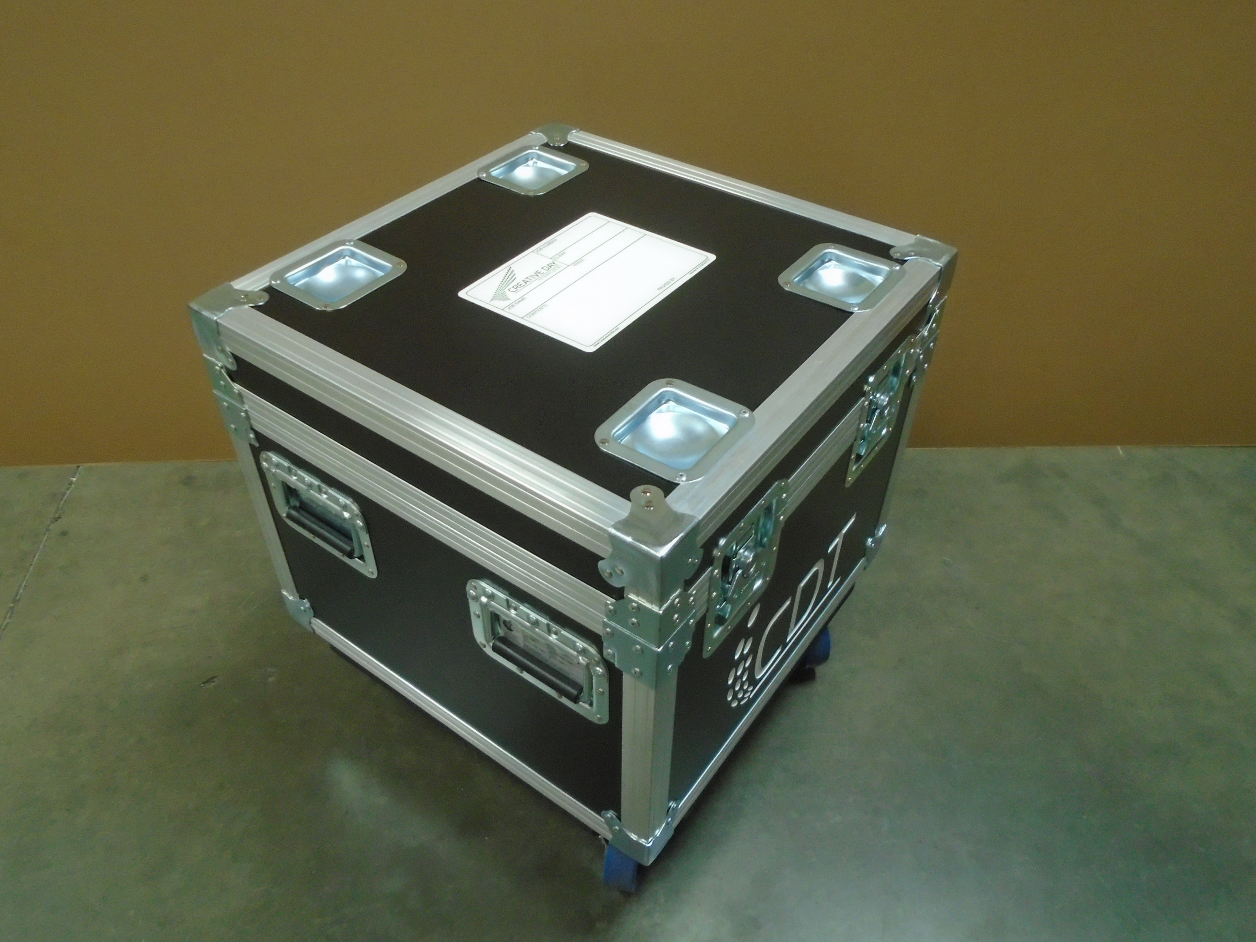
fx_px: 943
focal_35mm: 26
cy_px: 471
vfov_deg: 53.1
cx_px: 628
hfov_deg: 67.3
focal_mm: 4.6
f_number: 3.2
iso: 400
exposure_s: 1/30
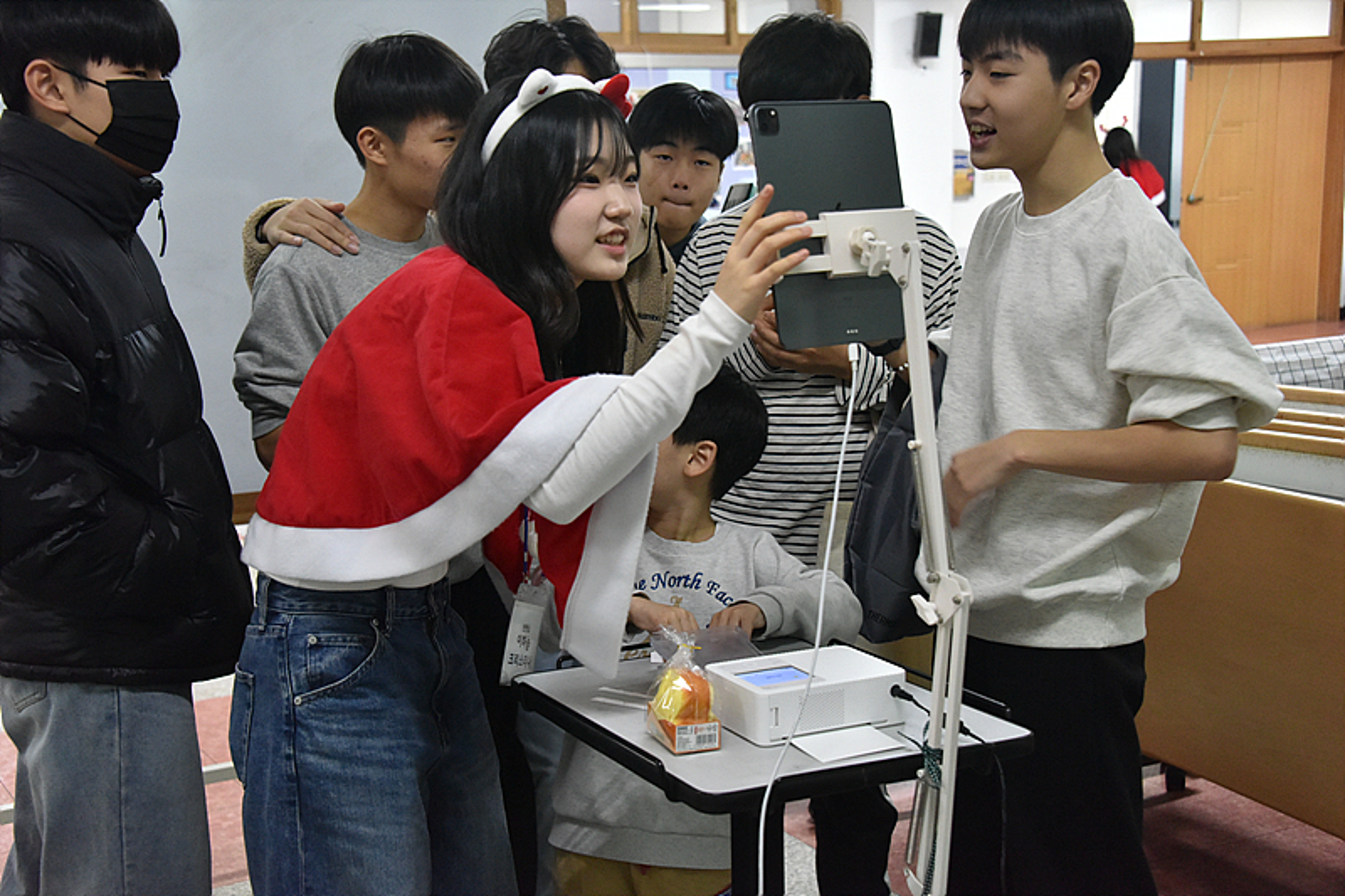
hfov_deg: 39.6
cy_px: 448
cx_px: 672
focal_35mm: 50
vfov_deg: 27.0
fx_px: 1868
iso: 4500
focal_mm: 50
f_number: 5.6
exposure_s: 1/125
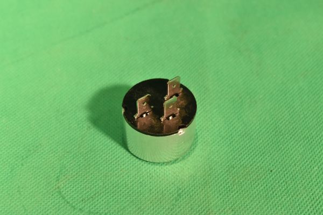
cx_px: 162
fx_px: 740
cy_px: 108
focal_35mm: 82
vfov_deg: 16.6
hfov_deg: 24.6
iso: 1600
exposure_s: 1/100
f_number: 10
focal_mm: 55
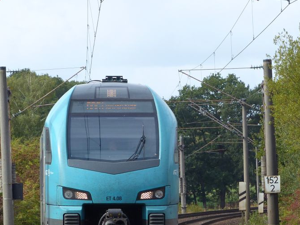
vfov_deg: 4.1
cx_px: 176
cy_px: 155
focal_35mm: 361
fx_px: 3129
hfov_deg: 5.5
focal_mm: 36.2
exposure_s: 1/640
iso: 100
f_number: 3.5
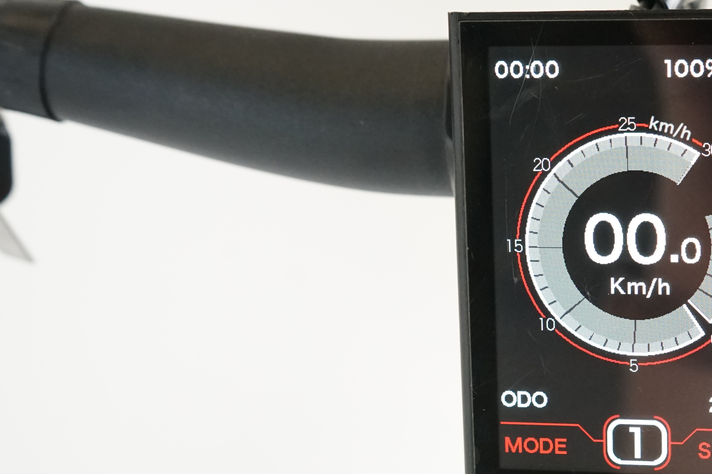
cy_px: 328
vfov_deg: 18.4
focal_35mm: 74
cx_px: 634
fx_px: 1463
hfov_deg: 26.5
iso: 2500
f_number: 5.6
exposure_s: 1/200
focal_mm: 37
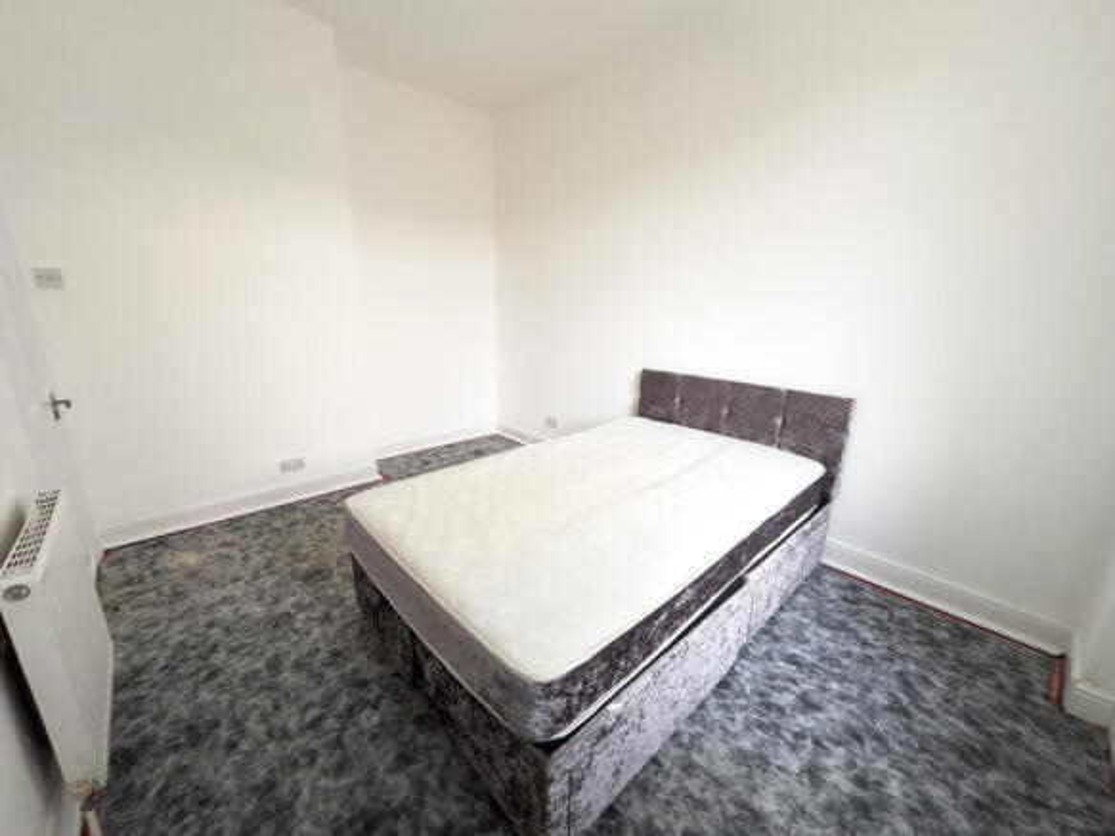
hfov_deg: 102.1
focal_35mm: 14
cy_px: 418
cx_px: 558
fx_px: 451
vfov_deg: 85.7
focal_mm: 2.22
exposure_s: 1/100
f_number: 2.2
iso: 160
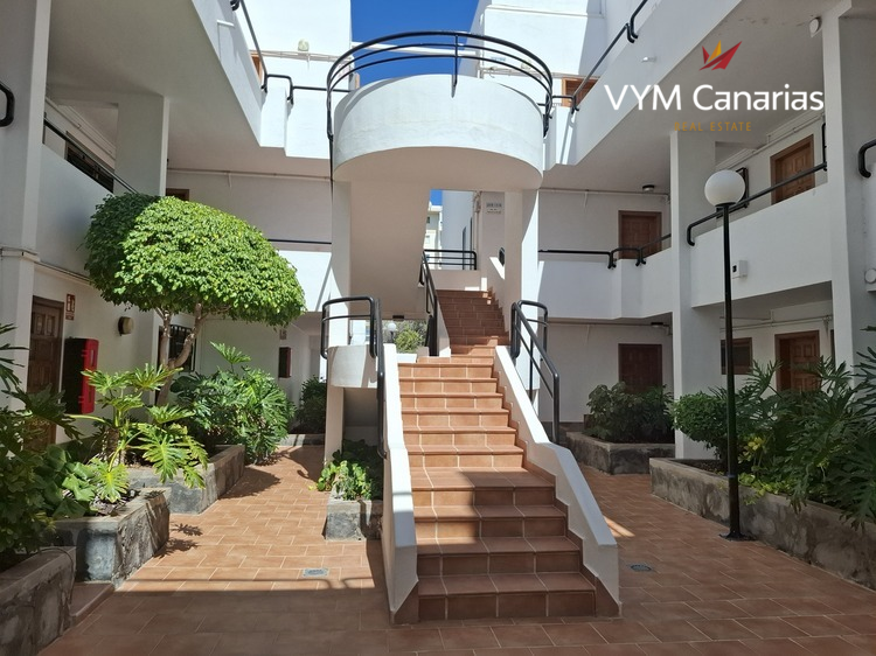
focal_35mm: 23
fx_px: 582
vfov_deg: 58.9
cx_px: 438
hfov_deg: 73.9
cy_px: 328
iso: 50
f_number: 1.8
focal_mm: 5.54
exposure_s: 1/3058
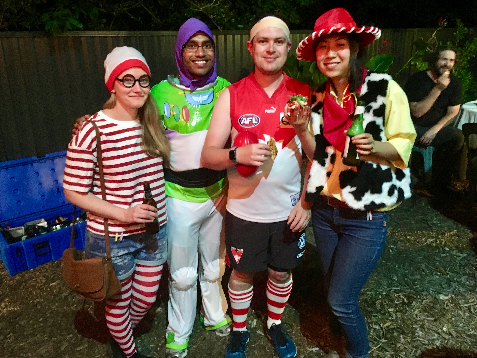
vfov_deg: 45.4
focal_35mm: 31
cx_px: 237
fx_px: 427
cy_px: 179
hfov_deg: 58.4
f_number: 2.2
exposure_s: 1/17
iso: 400
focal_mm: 4.15
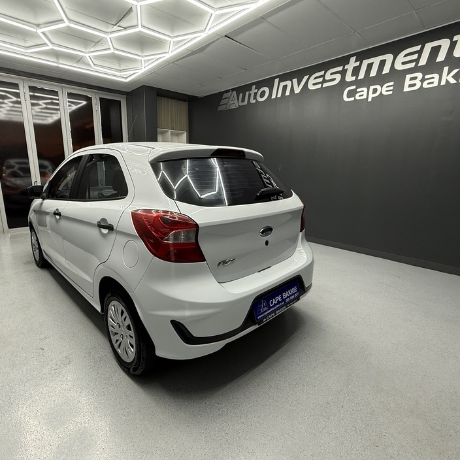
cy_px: 229
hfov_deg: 80.4
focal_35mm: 18
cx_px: 202
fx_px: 271
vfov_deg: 80.7
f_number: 2.2
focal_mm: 2.22
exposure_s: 1/100
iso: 160
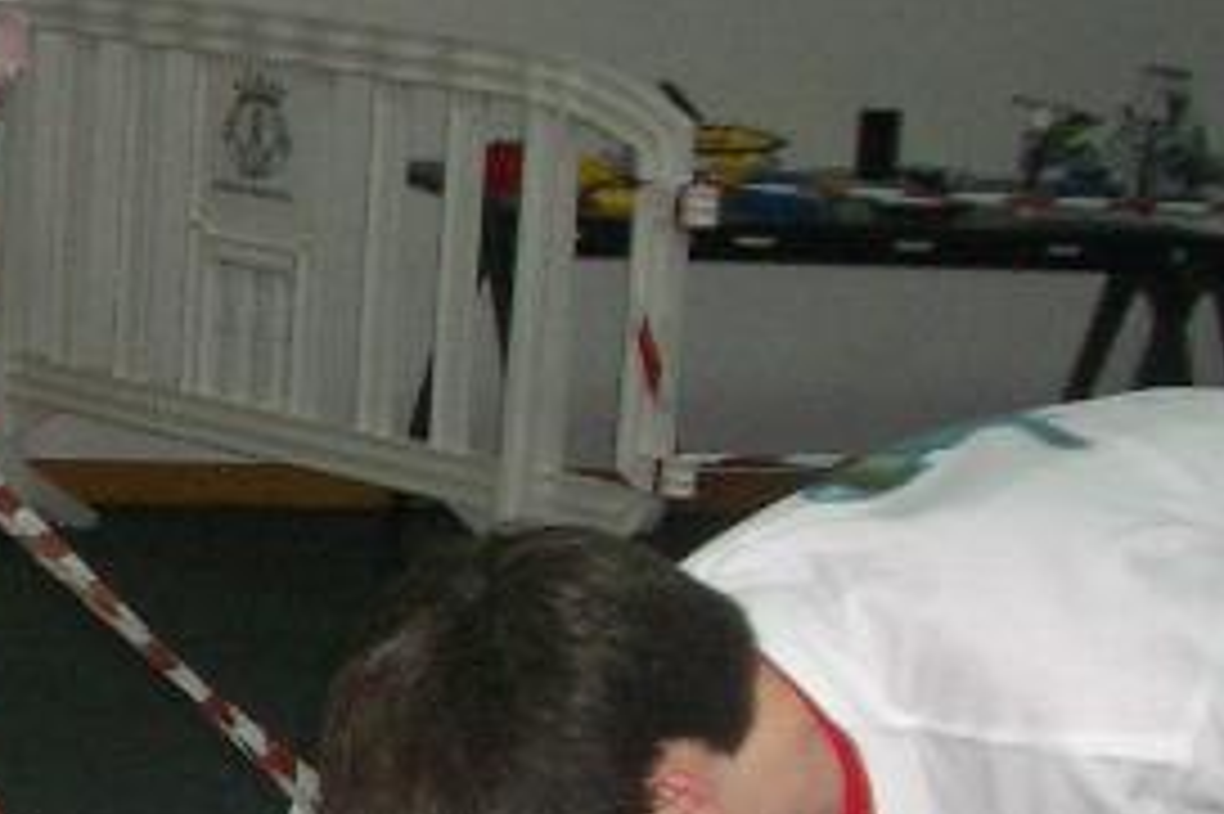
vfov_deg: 9.9
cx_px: -572
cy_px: 774
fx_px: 4655
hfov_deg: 14.1
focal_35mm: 137
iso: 100
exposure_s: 1/60
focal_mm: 5.8
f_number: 2.6
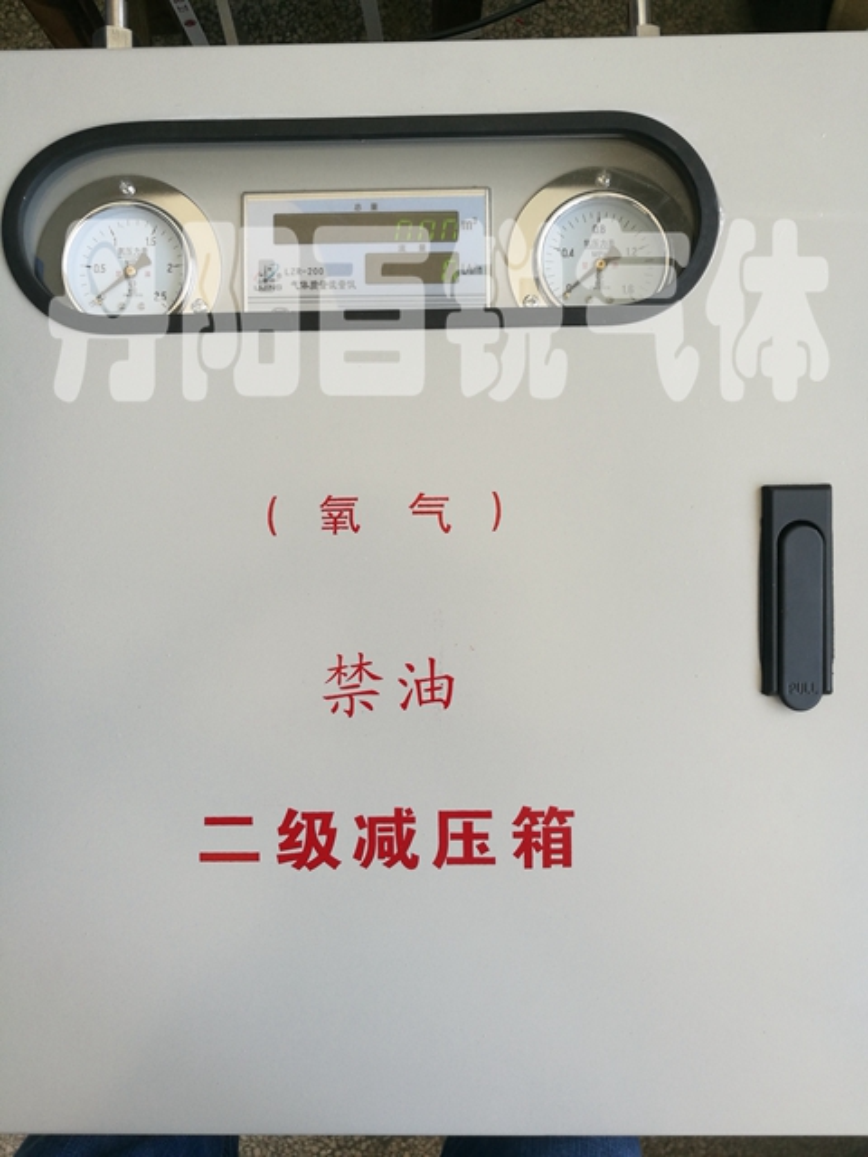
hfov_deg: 51.4
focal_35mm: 27
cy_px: 578
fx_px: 903
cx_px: 434
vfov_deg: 65.3
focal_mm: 4.5
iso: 80
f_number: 2.2
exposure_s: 1/50
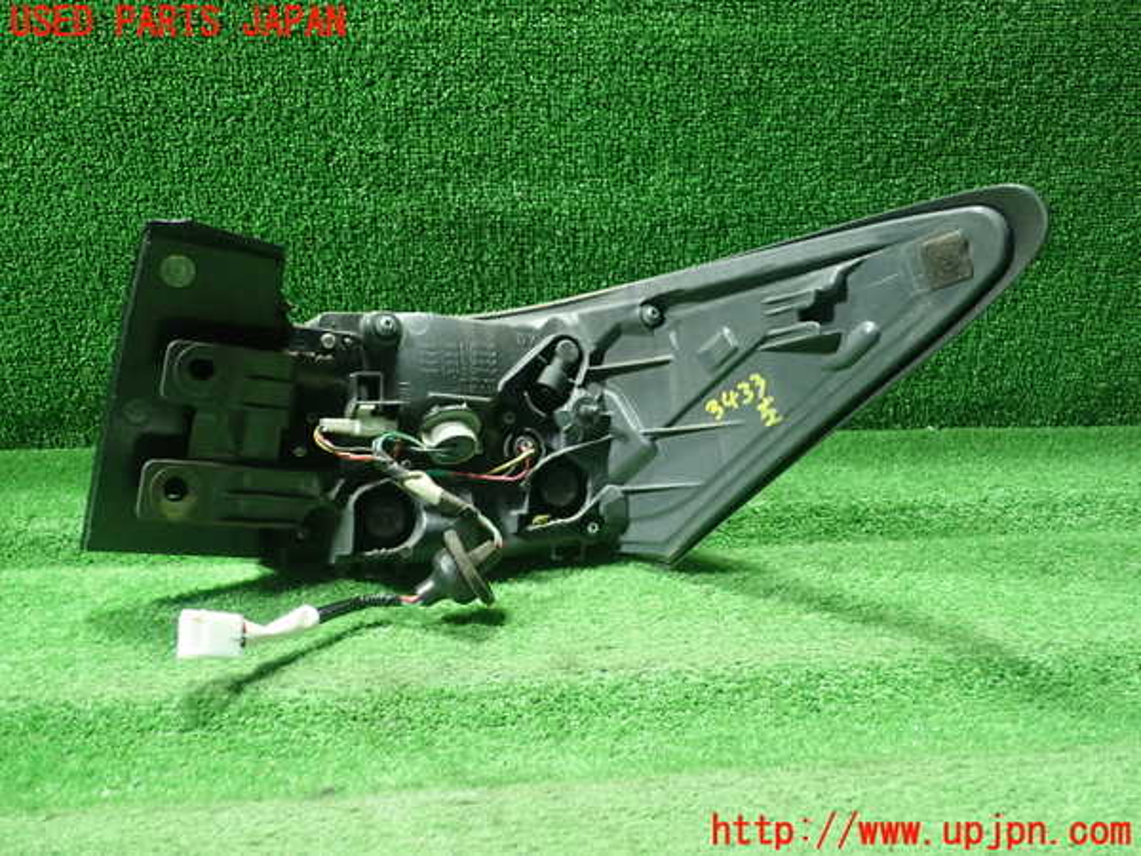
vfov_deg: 46.8
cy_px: 428
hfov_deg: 60.0
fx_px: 989
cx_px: 570
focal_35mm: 30
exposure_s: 1/100
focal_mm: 5.5
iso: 800
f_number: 2.3
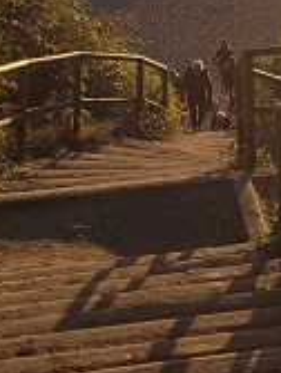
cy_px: -231
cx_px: 312
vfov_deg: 17.9
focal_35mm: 94
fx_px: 1014
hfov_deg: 15.4
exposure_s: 1/2099
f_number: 1.8
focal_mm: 5.4
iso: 40
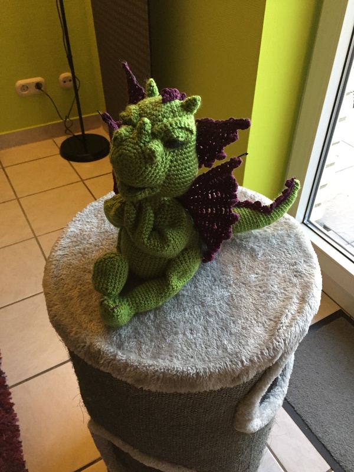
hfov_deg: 48.2
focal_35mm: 29
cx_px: 177
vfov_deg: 61.7
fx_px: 395
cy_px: 236
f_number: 2.2
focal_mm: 4.15
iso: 200
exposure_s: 1/33
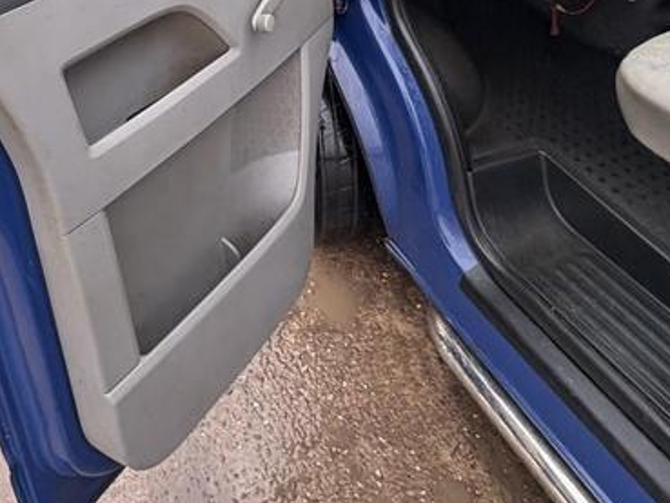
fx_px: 658
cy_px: -85
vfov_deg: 34.4
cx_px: 114
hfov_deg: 50.0
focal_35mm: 34
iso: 125
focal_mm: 2.22
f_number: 2.2
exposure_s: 1/99
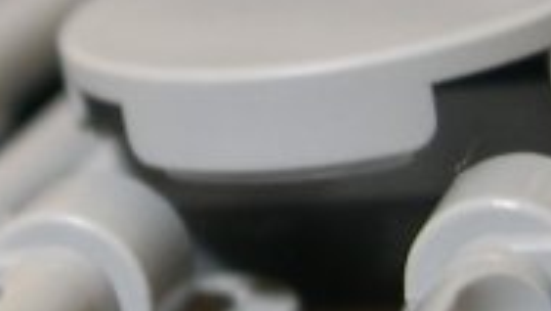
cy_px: -3
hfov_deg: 12.1
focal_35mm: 176
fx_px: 2573
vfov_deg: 6.9
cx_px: 21
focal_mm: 8
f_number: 2.8
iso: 151
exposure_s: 1/4.5
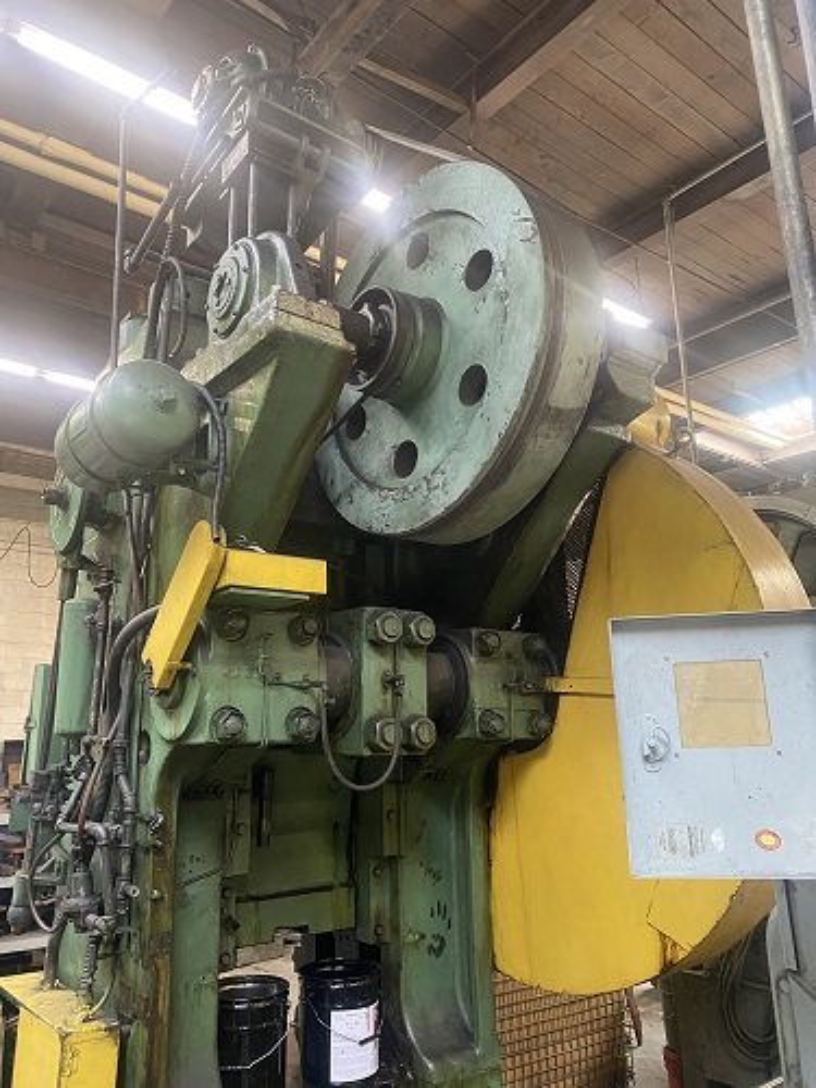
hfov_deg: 53.1
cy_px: 544
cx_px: 408
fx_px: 817
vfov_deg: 67.3
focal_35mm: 26
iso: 400
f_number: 1.8
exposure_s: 1/60
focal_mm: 4.25
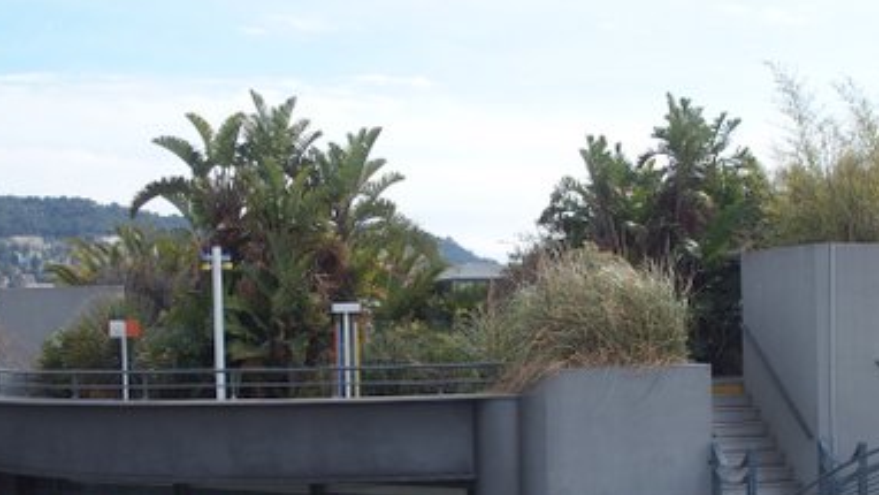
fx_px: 1469
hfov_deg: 33.3
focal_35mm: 63
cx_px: 449
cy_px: 352
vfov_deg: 19.0
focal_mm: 9.8
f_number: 3.5
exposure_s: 1/800
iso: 100
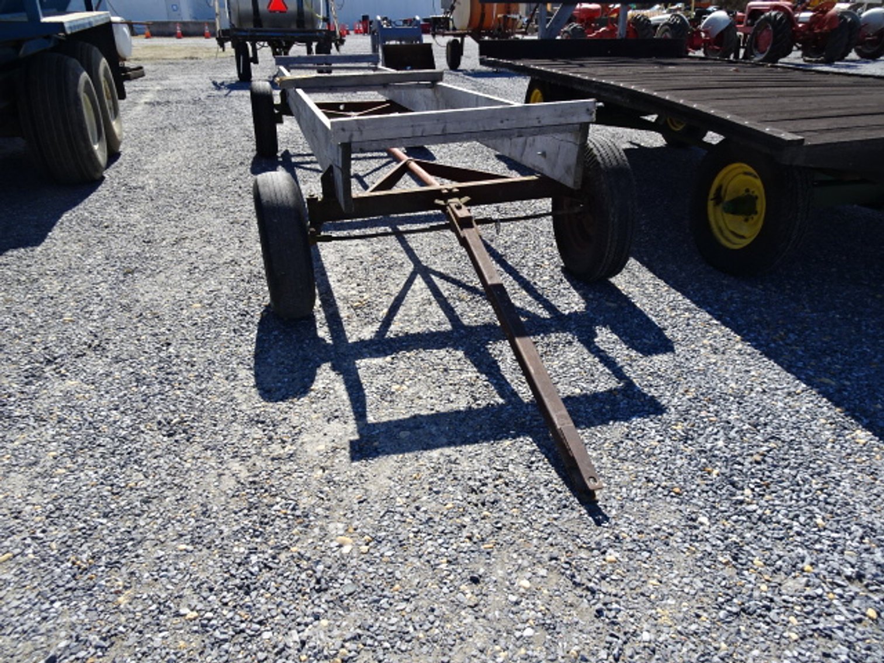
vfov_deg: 56.8
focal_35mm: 24
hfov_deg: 71.6
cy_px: 332
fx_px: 613
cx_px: 442
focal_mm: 4.1
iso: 80
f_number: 3.5
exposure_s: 1/640
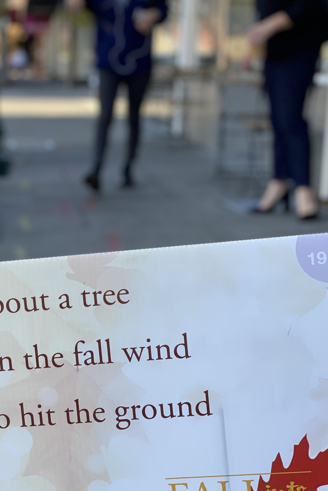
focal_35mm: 83
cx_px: 66
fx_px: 1134
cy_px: 294
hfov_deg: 16.3
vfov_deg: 24.4
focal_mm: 6
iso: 20
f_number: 2
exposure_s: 1/124
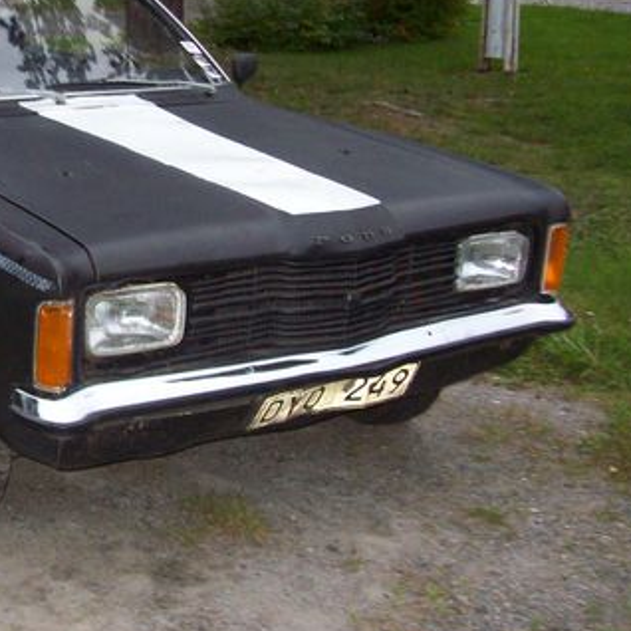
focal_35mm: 64
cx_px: 24
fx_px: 1320
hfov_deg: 25.7
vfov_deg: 26.7
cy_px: 210
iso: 200
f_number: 2.7
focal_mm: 6
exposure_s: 1/64
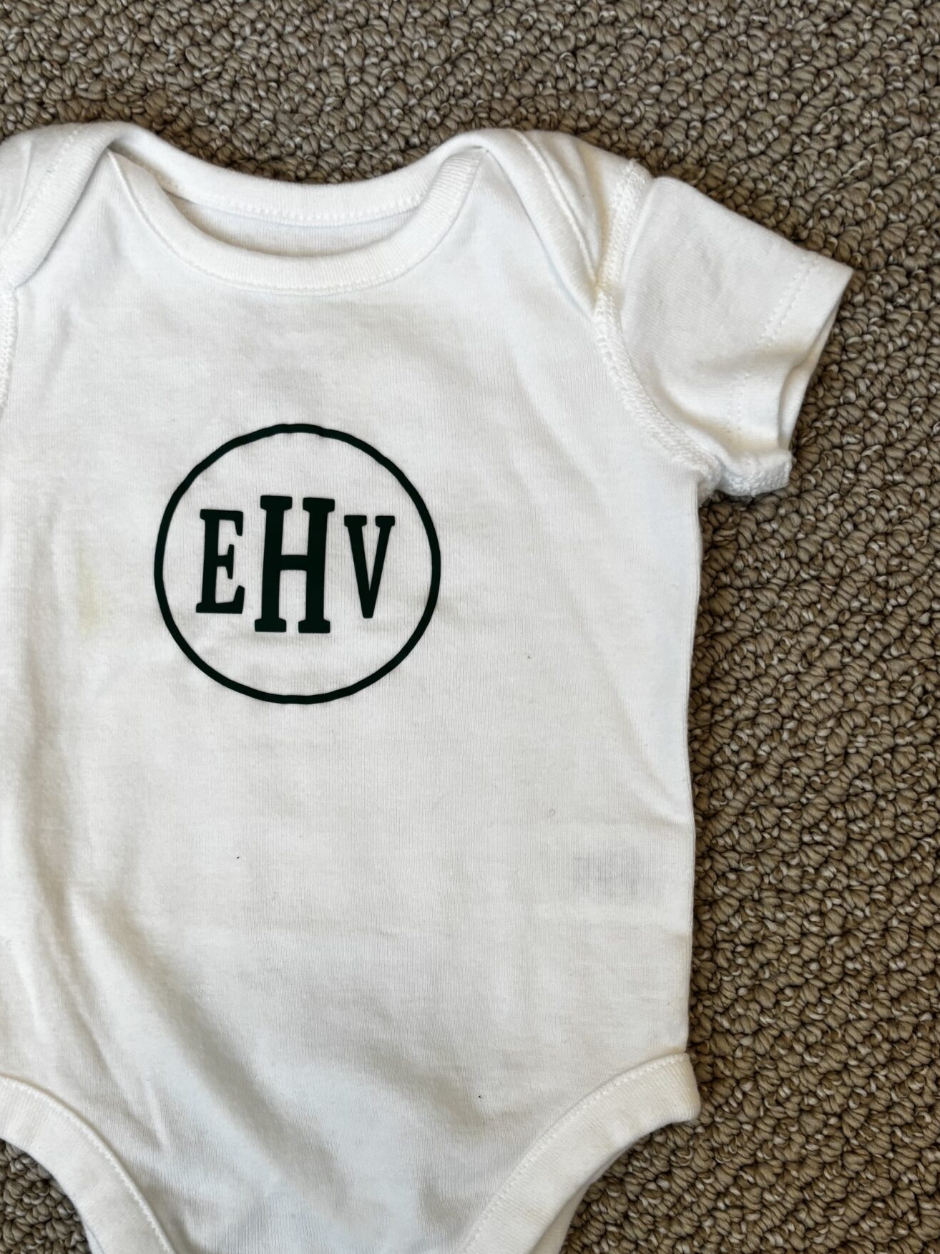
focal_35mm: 38
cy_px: 824
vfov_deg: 48.3
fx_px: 1376
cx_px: 320
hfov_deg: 37.3
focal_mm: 5.96
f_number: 1.6
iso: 125
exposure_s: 1/60
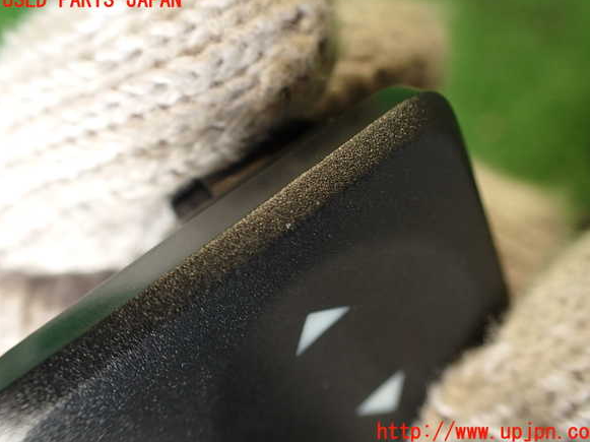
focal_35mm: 31
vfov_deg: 45.4
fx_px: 528
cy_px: 216
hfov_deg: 58.4
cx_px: 302
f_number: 2.3
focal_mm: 5.4
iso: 200
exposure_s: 1/40
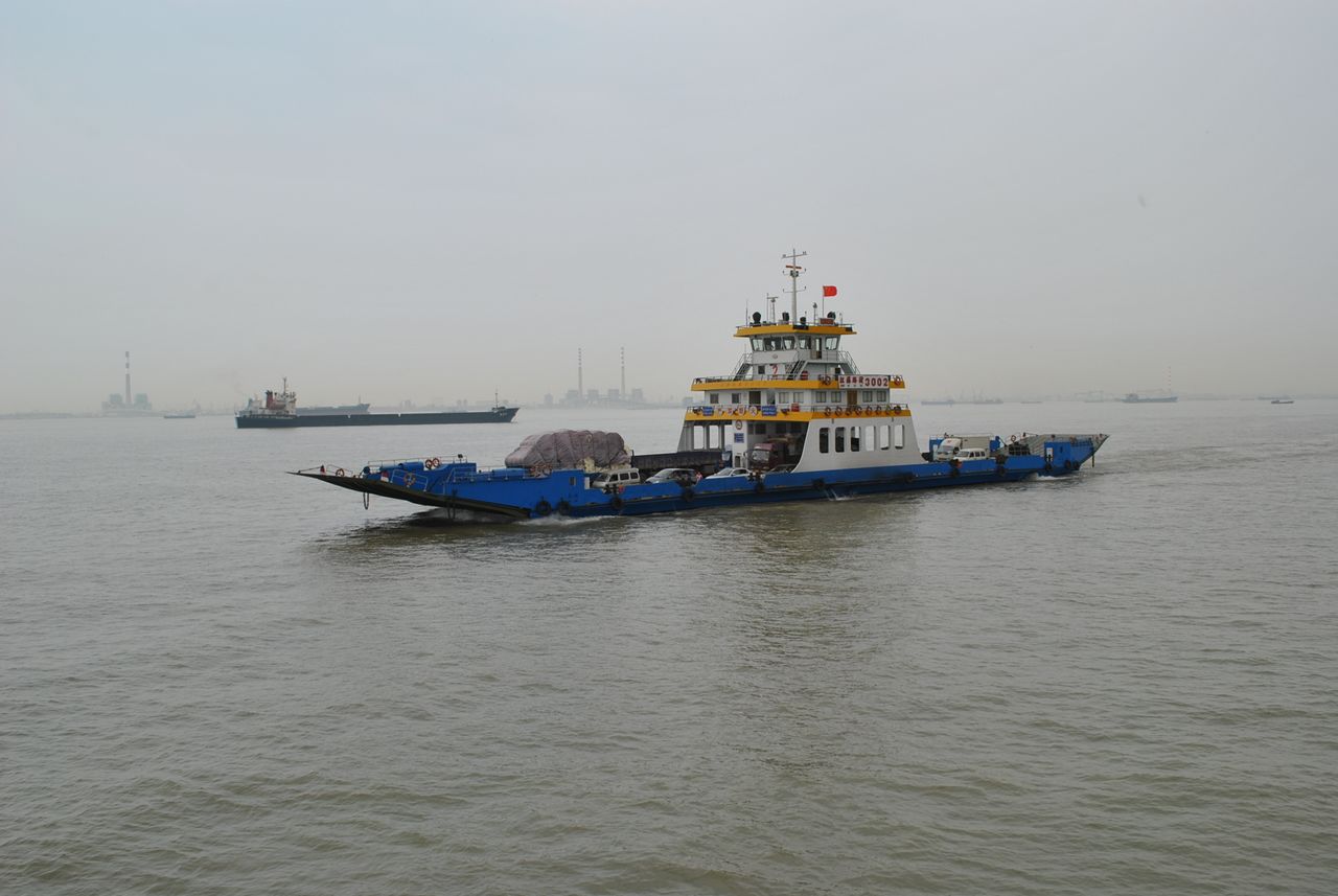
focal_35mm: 33
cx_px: 669
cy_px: 448
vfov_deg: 40.1
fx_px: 1228
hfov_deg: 57.2
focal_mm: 22
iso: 100
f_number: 8
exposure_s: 1/250
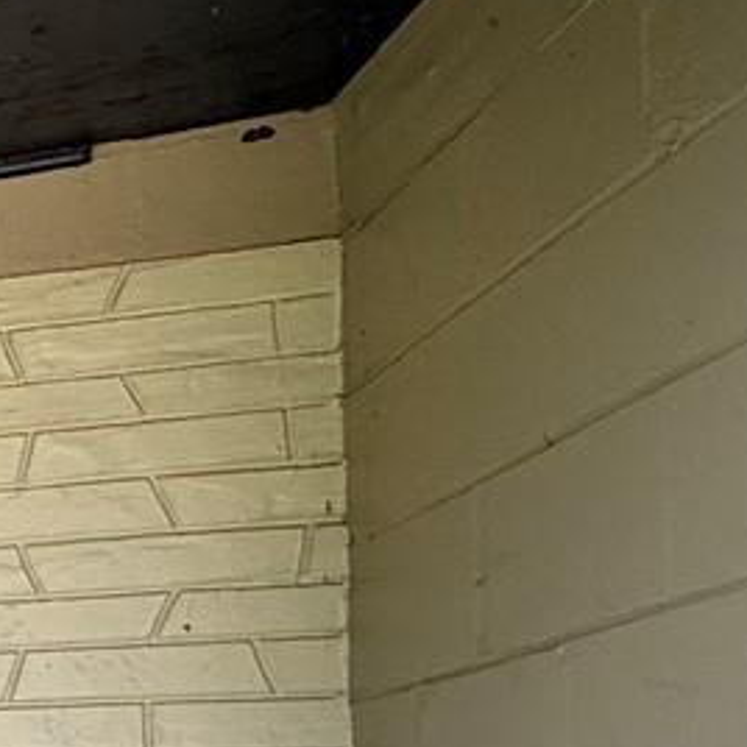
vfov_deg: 22.3
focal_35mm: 74
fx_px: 1807
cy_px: 789
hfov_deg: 12.8
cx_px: -1307
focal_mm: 2.22
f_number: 2.2
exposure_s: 1/540
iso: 50
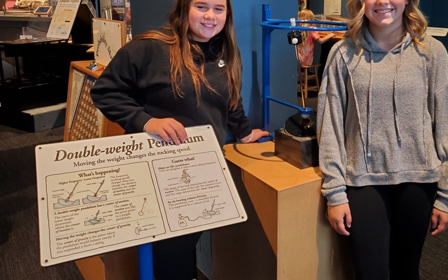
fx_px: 452
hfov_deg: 51.8
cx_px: 295
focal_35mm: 37
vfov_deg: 34.0
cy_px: 84
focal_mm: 4.3
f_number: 1.5
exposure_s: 1/60
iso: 200
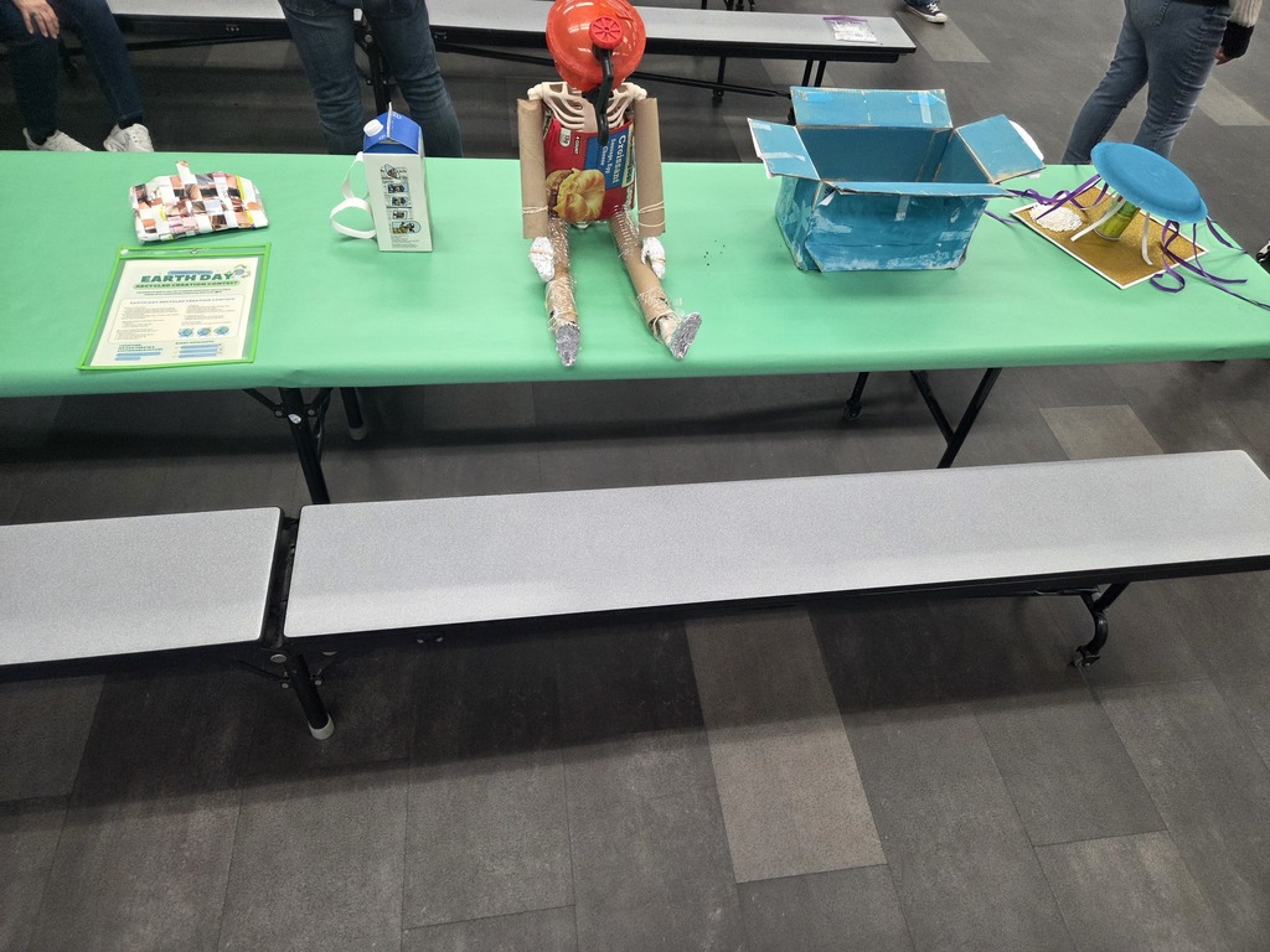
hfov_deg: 73.9
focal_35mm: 23
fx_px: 844
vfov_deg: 58.9
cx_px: 635
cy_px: 476
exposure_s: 1/120
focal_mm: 5.4
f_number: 1.8
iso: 320
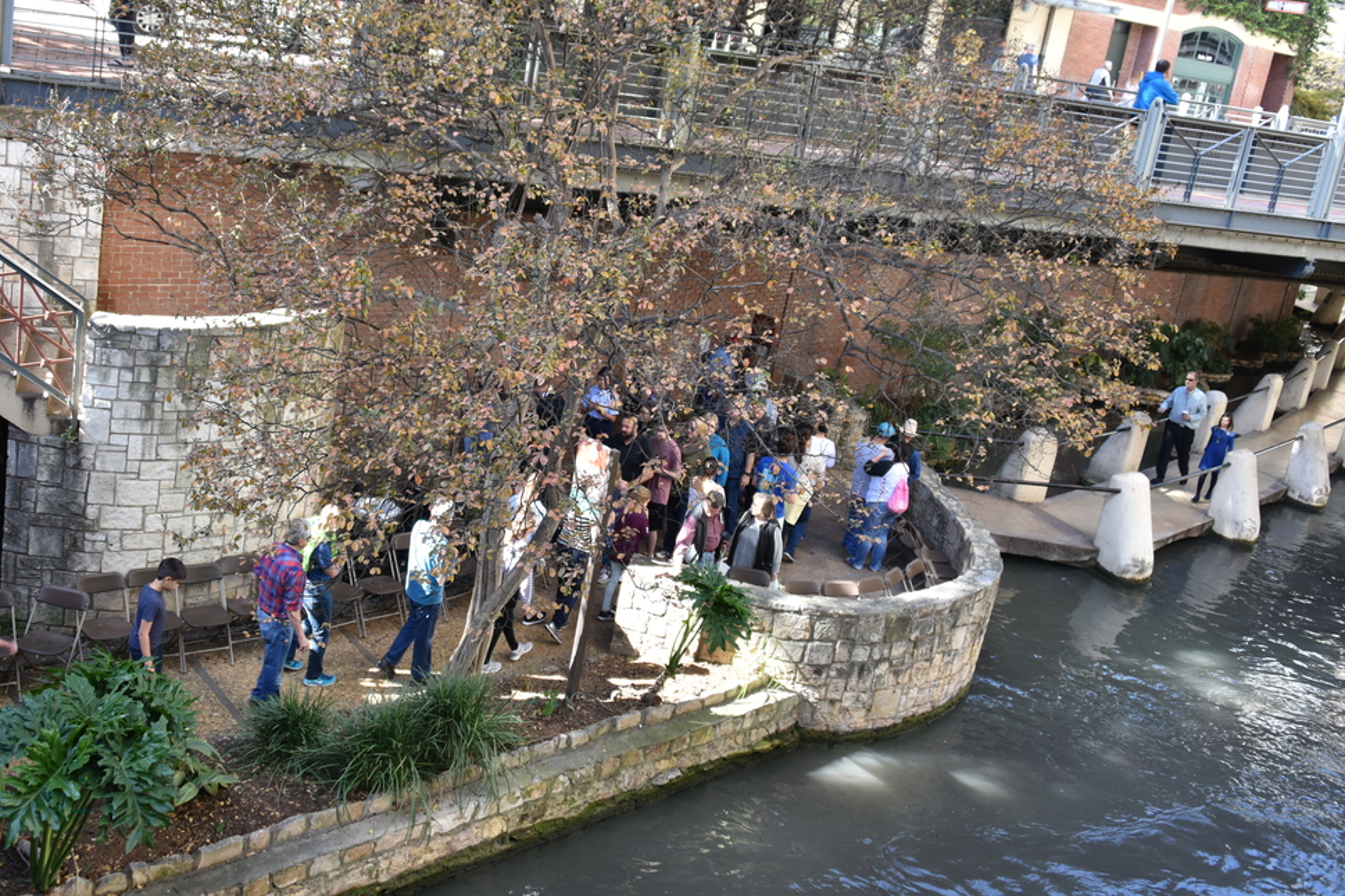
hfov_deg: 51.8
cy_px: 350
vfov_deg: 35.8
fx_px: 1382
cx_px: 593
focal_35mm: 37
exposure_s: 1/60
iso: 100
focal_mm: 28
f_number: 4
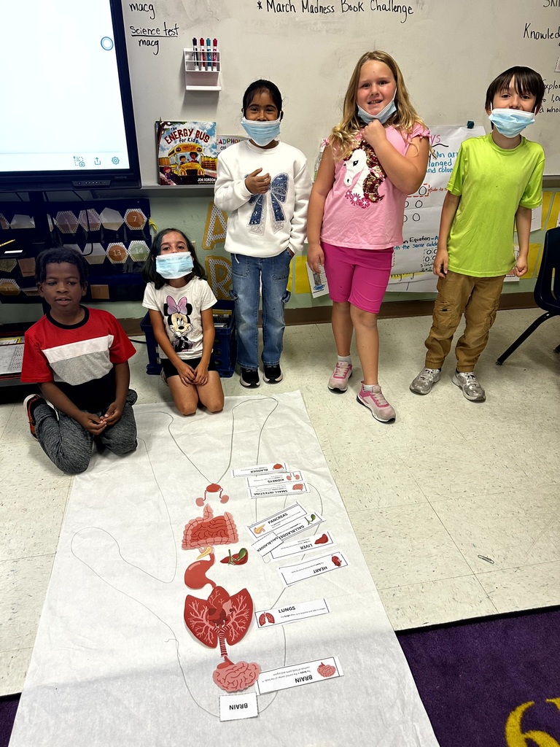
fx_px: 518
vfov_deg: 71.6
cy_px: 374
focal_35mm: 24
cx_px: 280
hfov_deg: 56.8
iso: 160
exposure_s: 1/60
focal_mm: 6.86
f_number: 1.78
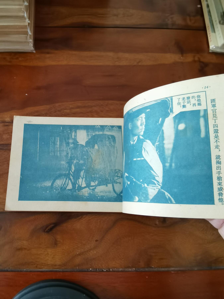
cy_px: 150
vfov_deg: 65.3
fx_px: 233
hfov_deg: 51.4
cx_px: 112
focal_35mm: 27
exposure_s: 1/25
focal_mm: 2.26
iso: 500
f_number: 2.2
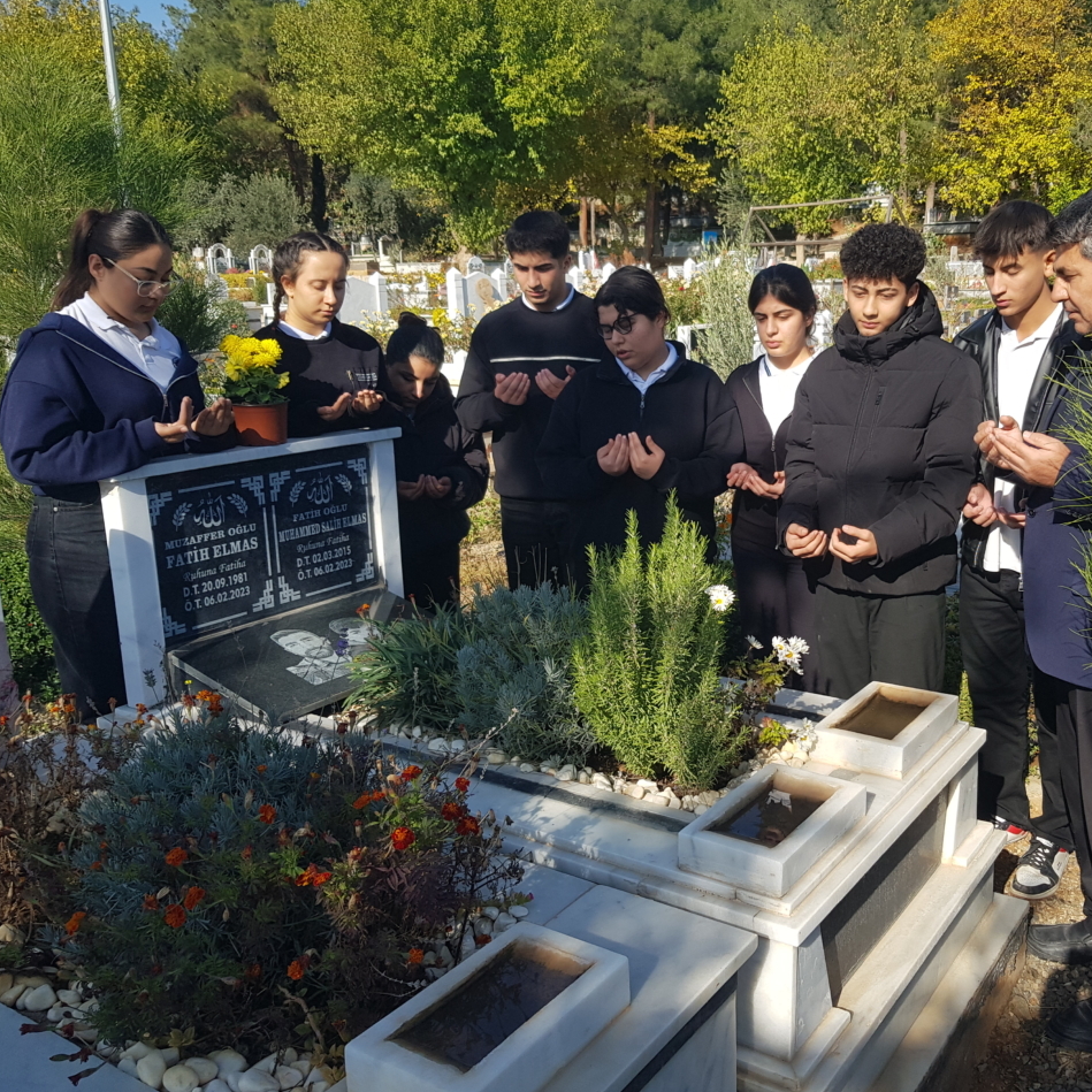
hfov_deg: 52.2
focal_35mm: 31
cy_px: 542
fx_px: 1106
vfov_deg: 52.5
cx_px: 658
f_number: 1.7
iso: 40
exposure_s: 1/1712
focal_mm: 4.3
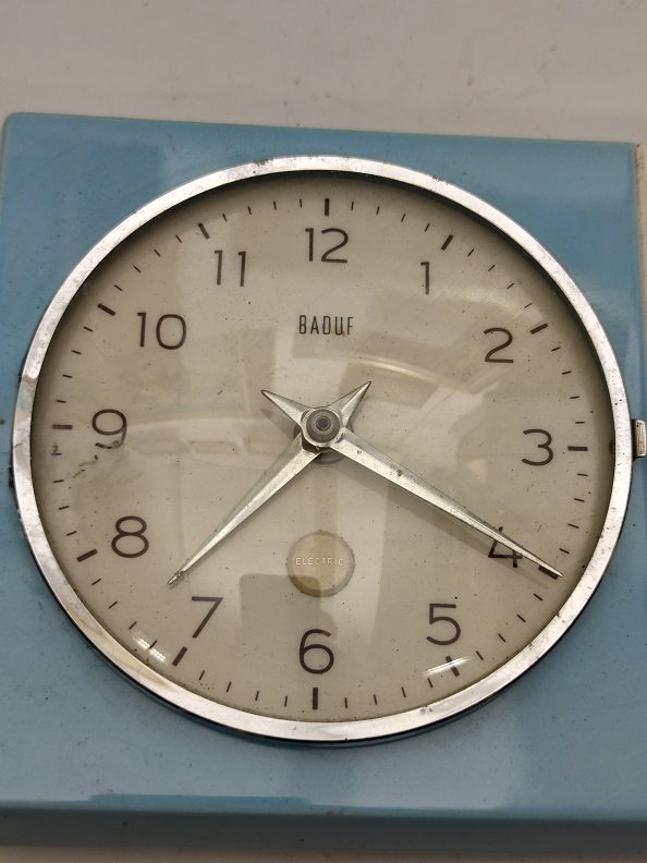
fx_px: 1196
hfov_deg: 30.3
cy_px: 432
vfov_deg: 39.7
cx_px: 324
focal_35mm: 48
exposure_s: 1/100
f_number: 1.69
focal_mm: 6.72
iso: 198
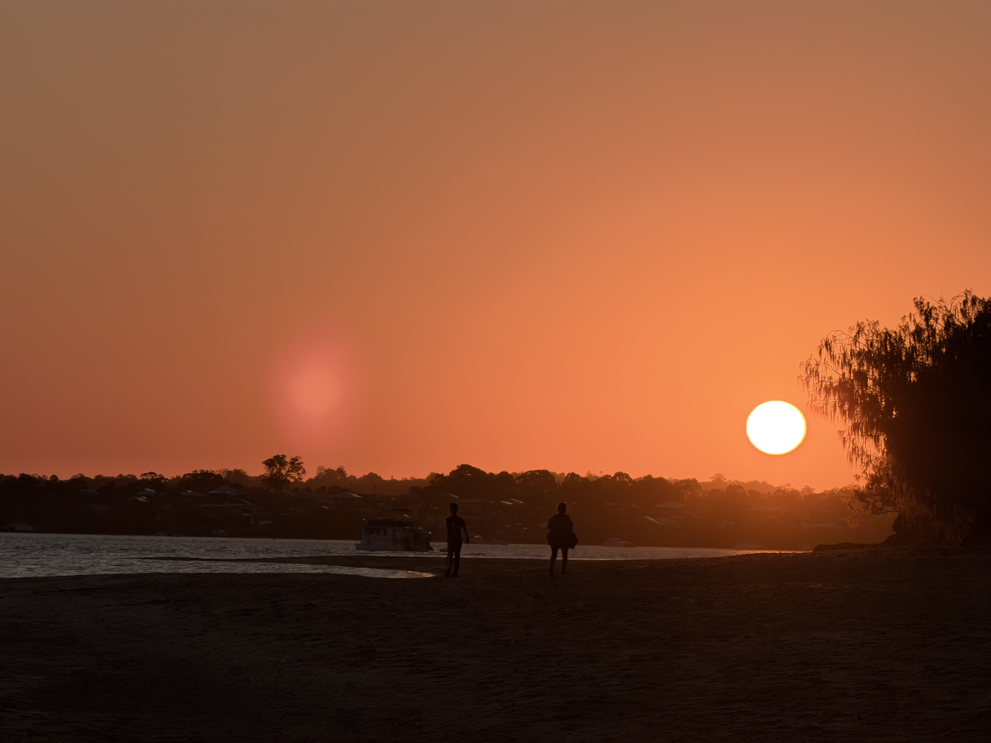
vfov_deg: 7.4
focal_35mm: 200
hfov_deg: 9.9
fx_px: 5726
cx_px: 496
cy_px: 372
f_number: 2.8
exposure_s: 1/1139
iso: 20
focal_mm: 16.89
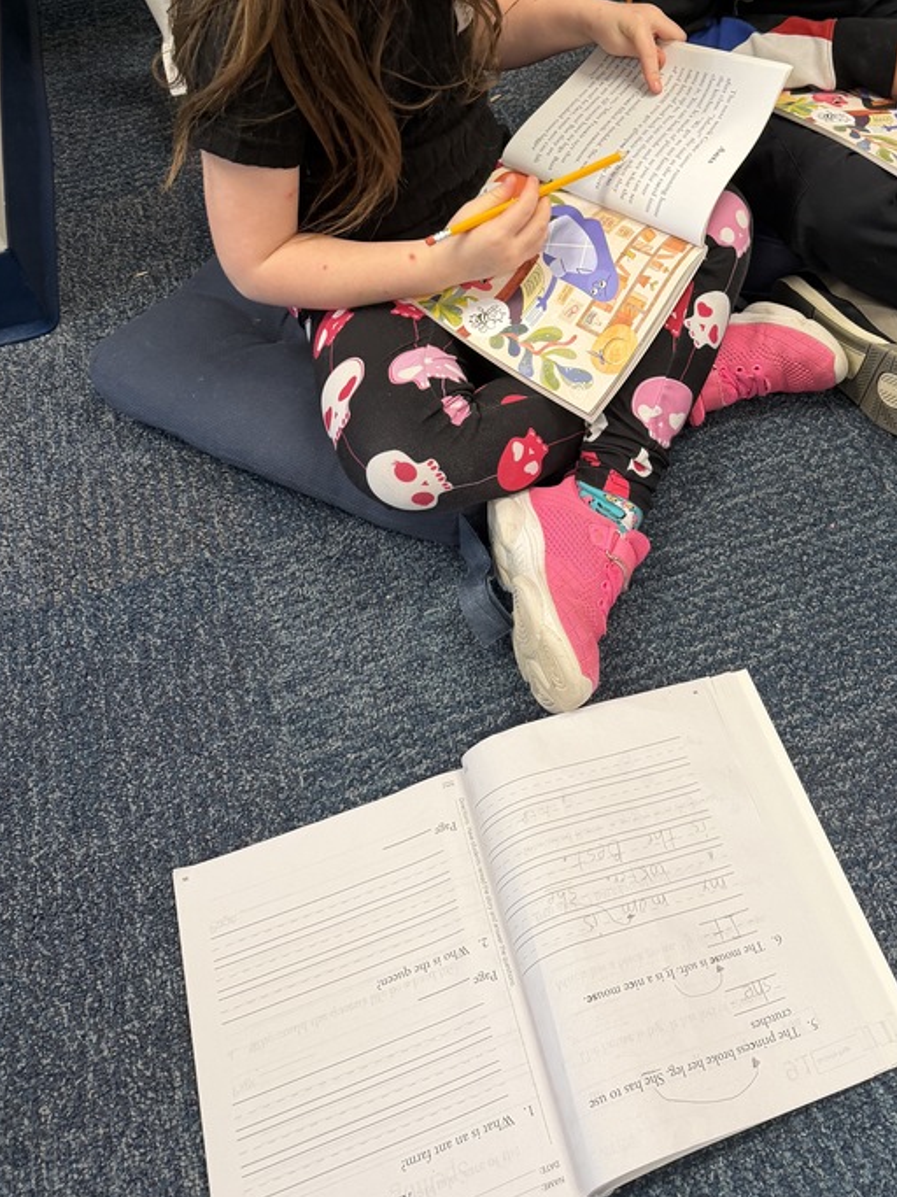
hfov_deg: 38.8
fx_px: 1244
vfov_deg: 50.1
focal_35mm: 36
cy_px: 361
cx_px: 648
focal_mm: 6.76
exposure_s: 1/121
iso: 200
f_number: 1.78
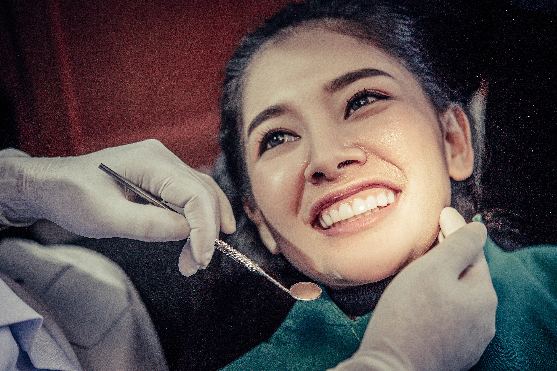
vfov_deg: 22.6
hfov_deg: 33.4
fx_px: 928
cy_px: 186
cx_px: 278
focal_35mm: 60
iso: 400
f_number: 3
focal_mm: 60
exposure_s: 1/500
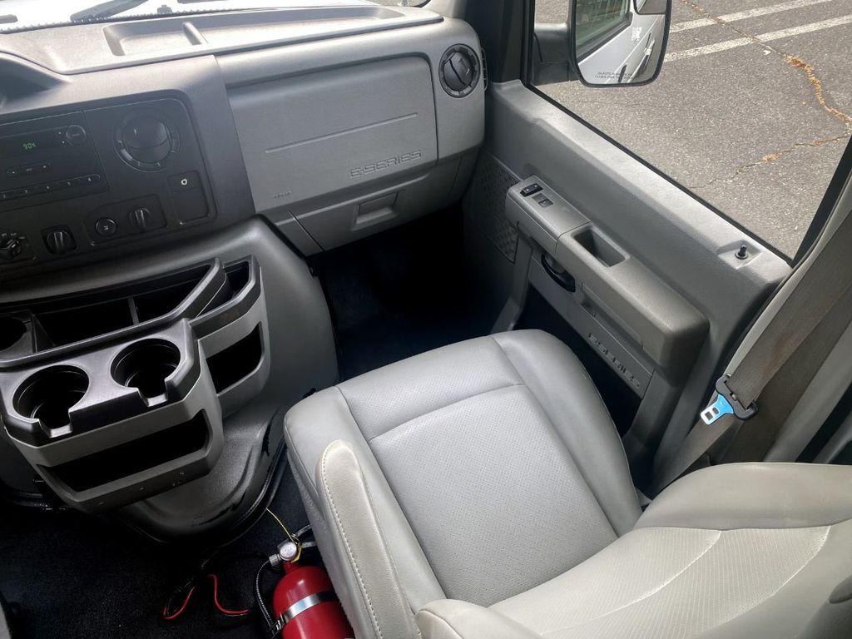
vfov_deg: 53.1
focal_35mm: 26
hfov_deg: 67.3
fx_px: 640
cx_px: 426
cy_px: 320
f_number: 1.8
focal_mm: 4.25
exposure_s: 1/121
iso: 32
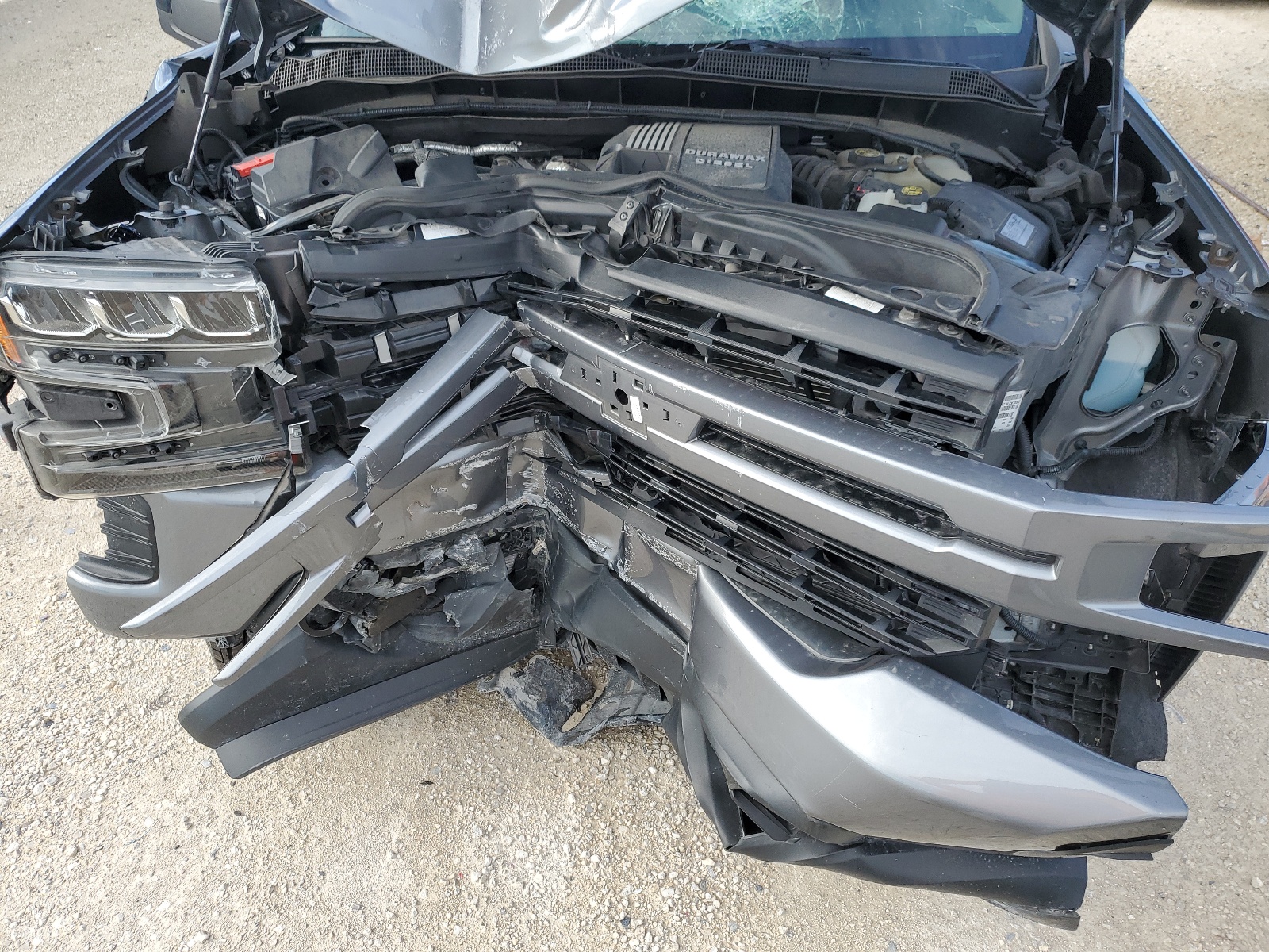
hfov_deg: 67.3
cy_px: 476
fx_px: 953
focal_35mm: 26
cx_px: 634
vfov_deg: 53.1
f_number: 1.5
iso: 50
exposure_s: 1/714
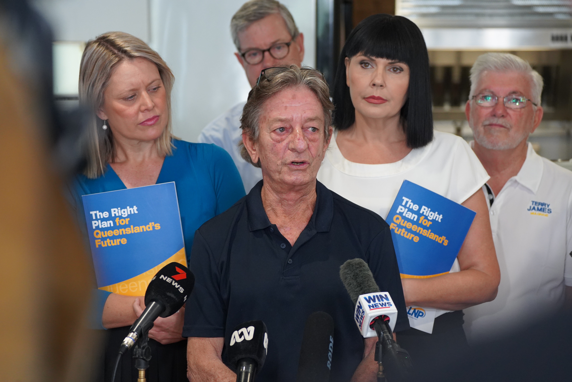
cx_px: 286
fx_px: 2177
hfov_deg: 15.0
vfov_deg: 10.0
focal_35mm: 137
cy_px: 191
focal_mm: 137
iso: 3200
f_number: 5
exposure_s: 1/160
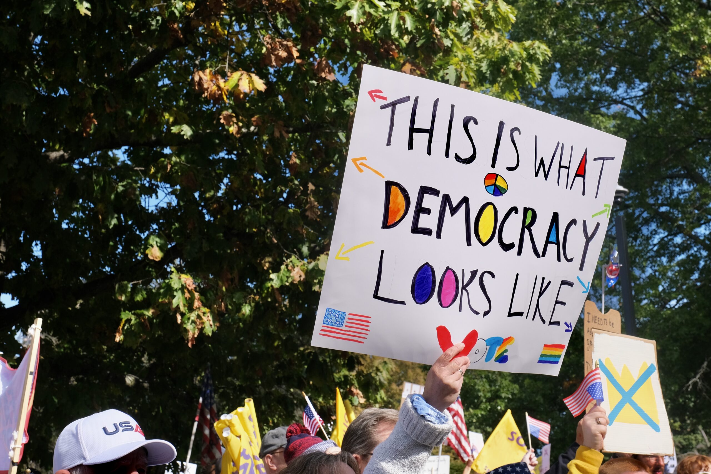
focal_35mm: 45
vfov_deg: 29.9
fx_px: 889
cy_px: 237
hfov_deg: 43.6
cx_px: 356
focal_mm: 30.2
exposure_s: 1/450
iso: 320
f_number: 7.1
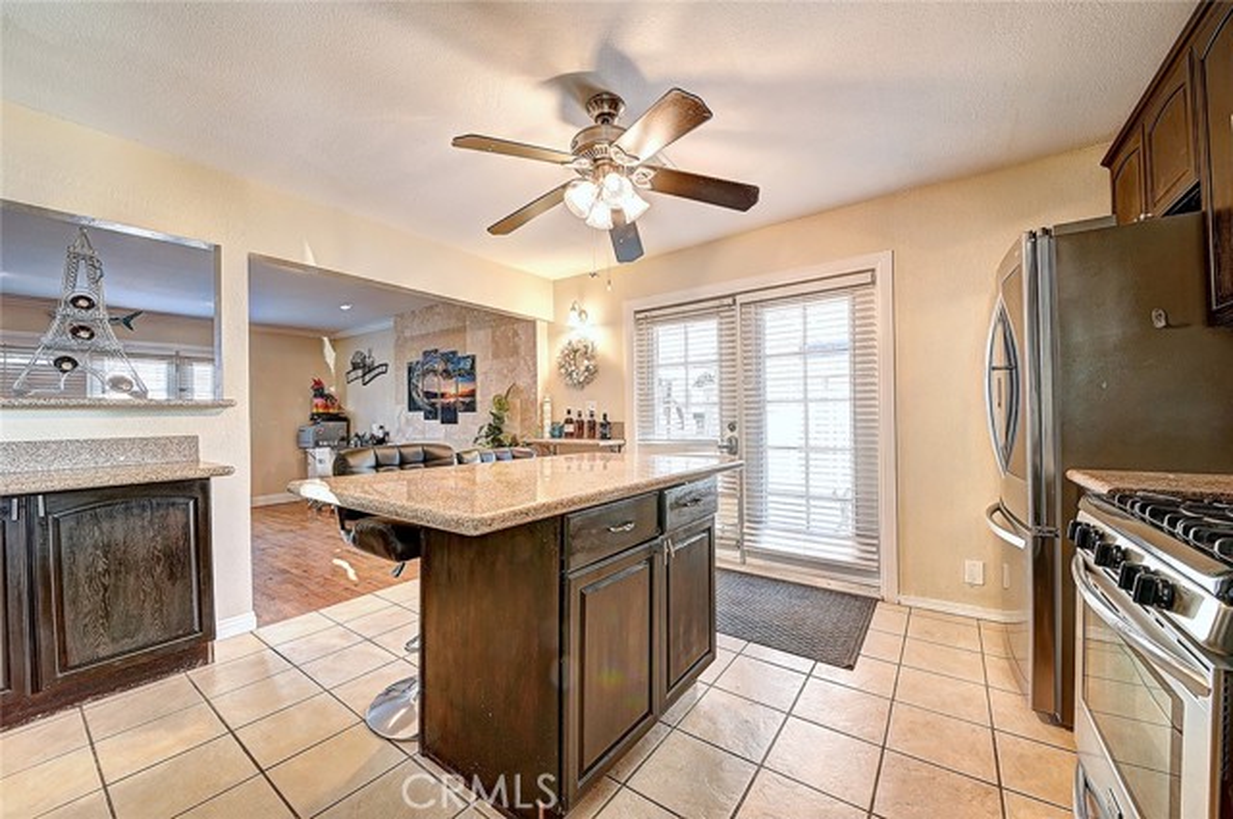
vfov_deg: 85.3
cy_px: 410
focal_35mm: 13
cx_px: 616
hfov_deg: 108.4
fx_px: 445
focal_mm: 13
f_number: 11
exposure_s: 1/3.33
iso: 400
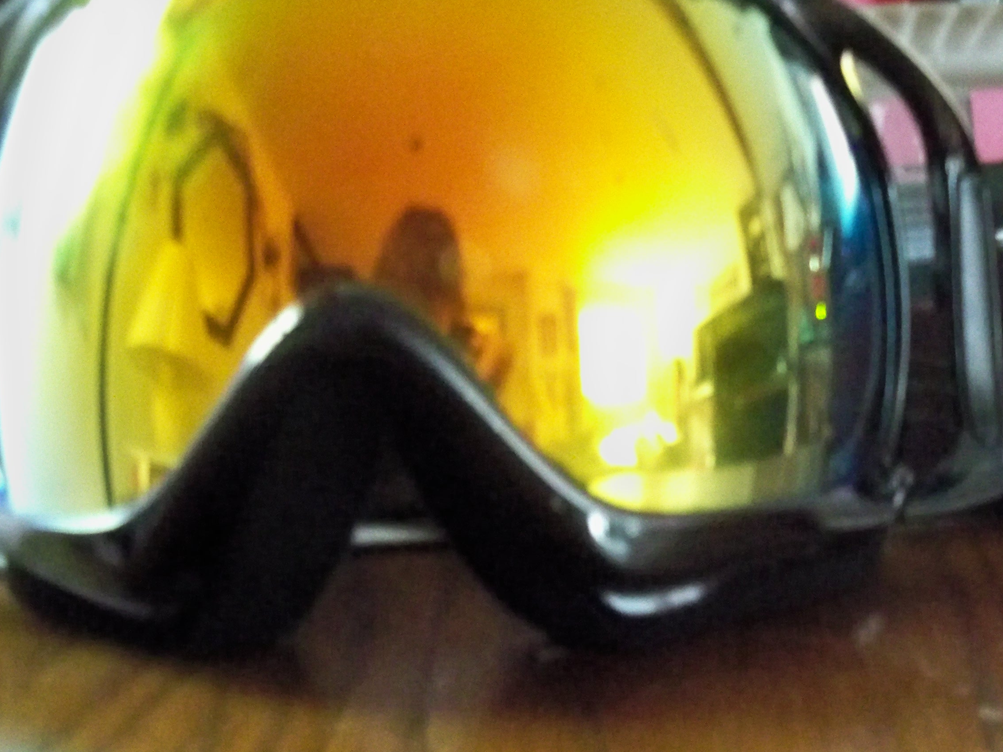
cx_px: 689
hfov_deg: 30.9
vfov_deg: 23.6
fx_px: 1797
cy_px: 408
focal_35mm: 62
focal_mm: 6.2
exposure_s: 1/8
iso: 1250
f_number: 3.5
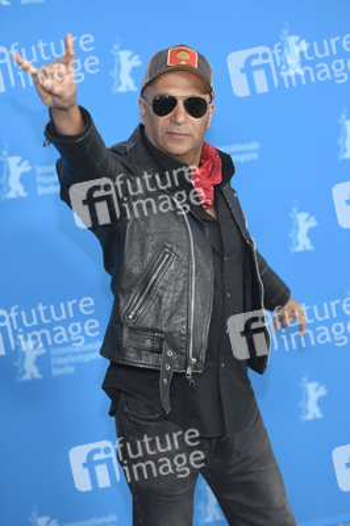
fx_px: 1607
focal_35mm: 110
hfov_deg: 12.4
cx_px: 175
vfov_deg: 18.6
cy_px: 263
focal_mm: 110
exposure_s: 1/320
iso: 800
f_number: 3.5
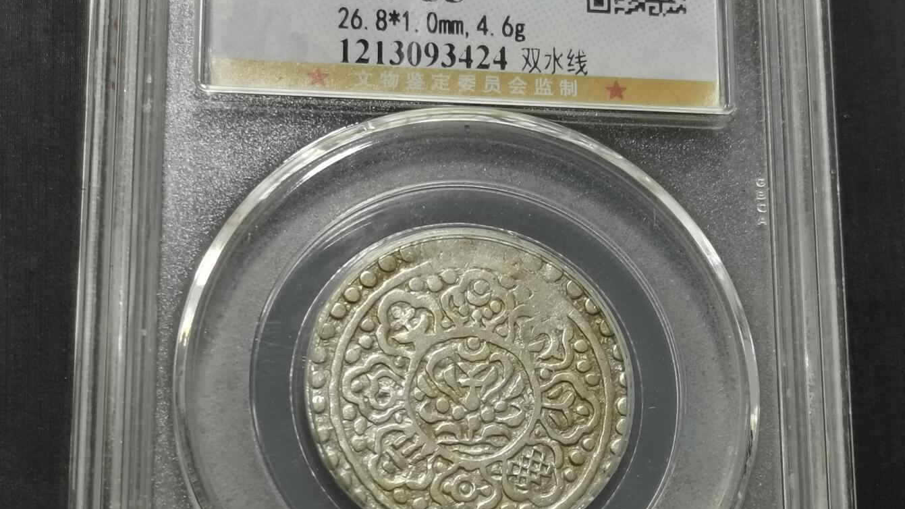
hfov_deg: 21.8
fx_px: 2351
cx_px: 450
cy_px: 238
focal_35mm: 98
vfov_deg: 12.4
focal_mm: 5.58
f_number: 1.8
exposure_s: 1/100
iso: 64
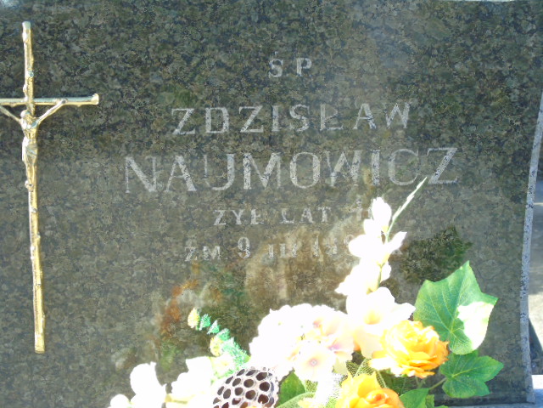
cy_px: 204
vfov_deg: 10.4
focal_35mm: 142
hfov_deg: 13.9
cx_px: 272
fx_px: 2227
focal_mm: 25
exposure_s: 1/125
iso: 160
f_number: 4.7
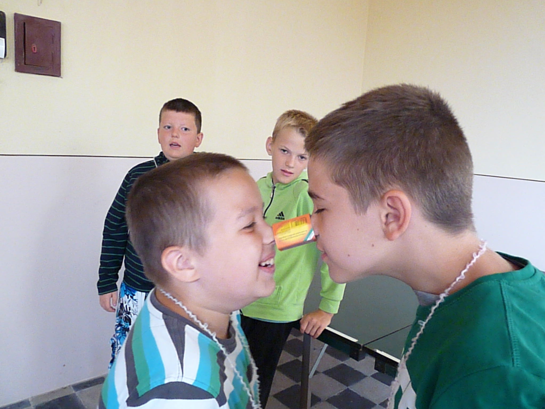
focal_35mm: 27
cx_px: 272
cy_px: 204
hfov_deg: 65.3
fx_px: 425
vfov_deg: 51.4
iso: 1600
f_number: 2.8
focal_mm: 4.8
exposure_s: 1/25
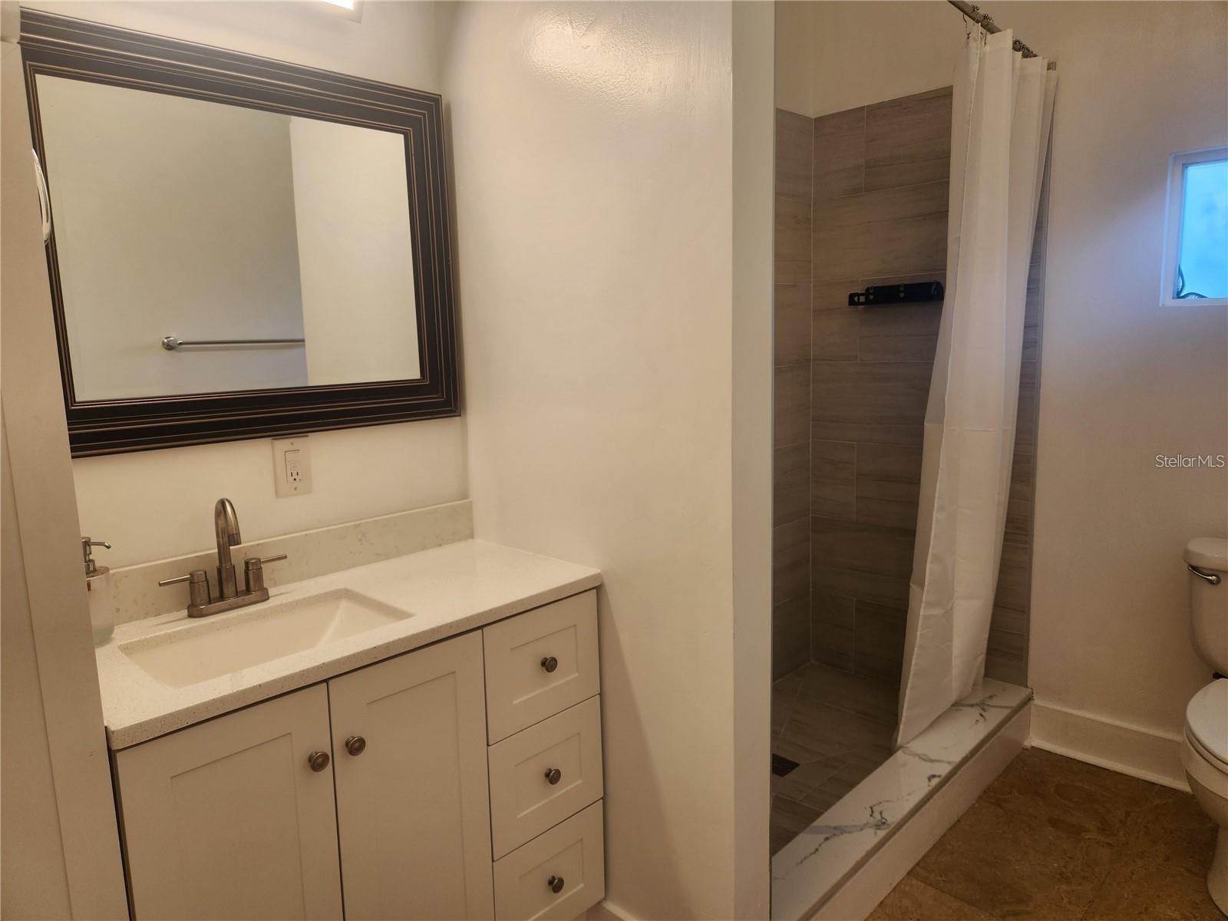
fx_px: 816
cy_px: 460
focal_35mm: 23
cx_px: 614
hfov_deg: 73.9
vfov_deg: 58.9
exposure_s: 1/120
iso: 50
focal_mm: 5.4
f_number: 1.8
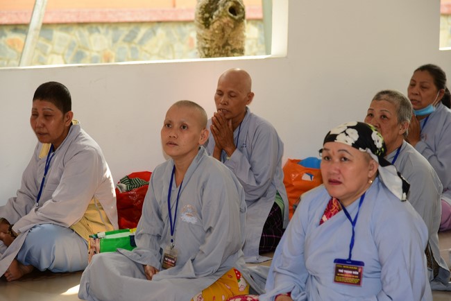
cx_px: 226
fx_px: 1504
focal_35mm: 120
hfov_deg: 17.1
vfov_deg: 11.4
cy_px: 150
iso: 400
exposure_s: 1/60
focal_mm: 120
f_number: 5
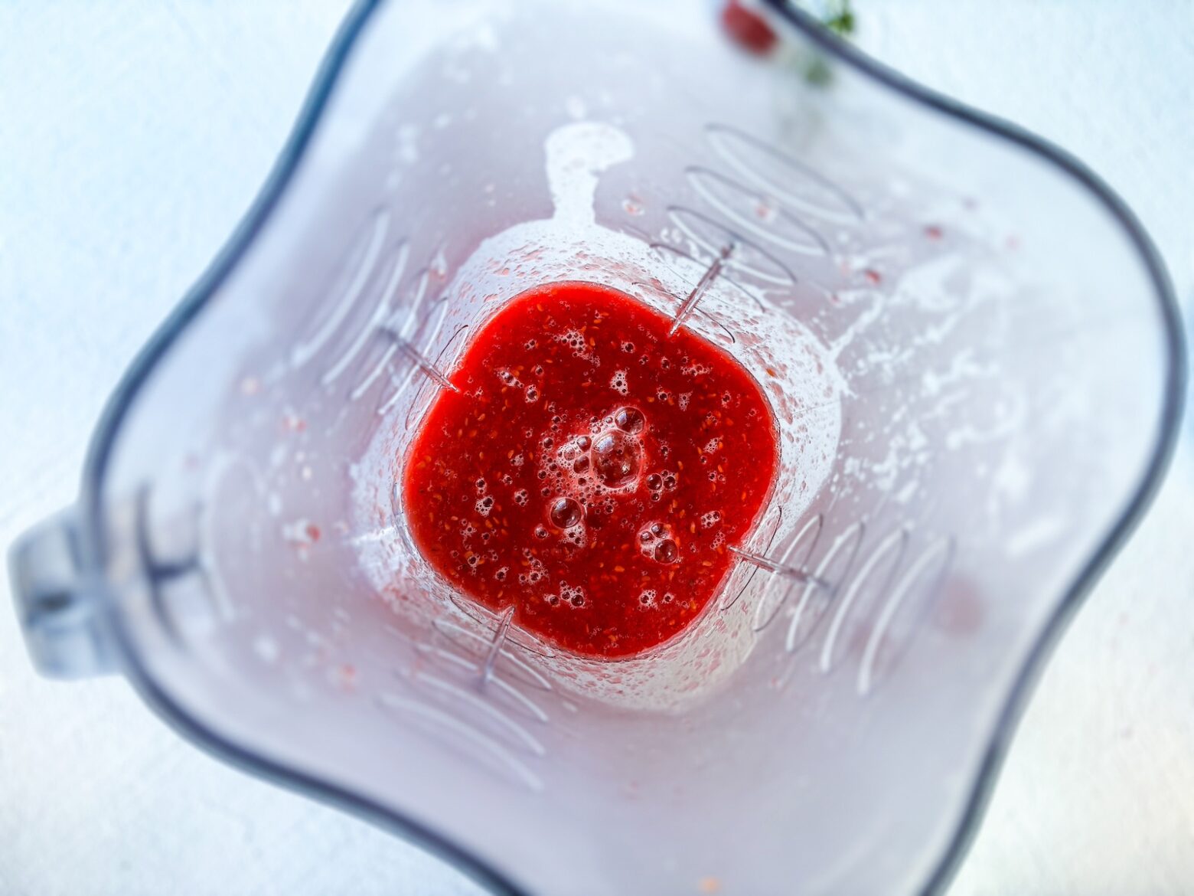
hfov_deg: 67.3
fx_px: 897
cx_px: 597
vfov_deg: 53.1
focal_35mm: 26
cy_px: 448
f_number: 1.6
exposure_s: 1/120
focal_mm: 5.96
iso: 64
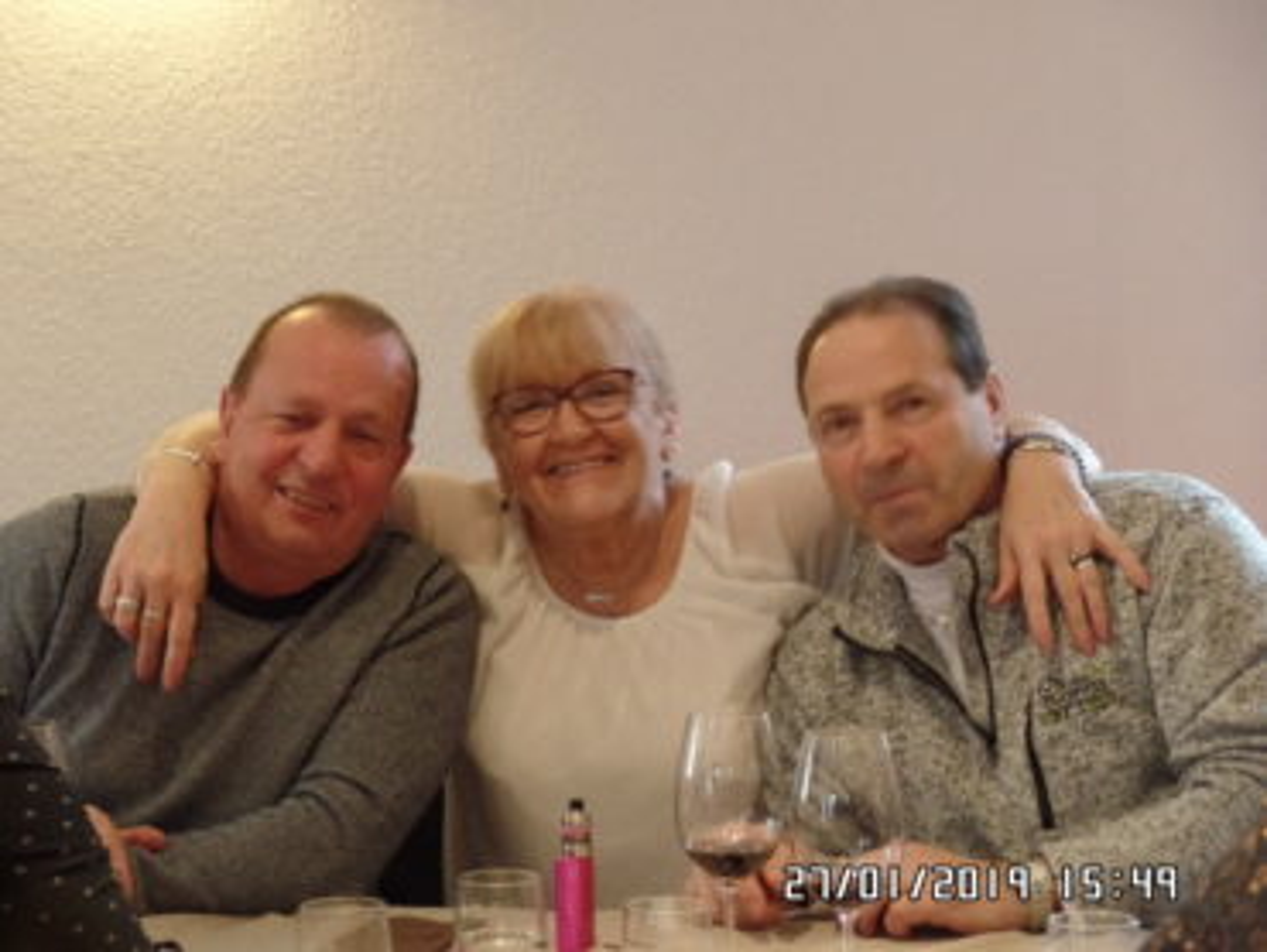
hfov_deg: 14.0
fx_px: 5164
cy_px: 476
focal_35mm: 141
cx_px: 634
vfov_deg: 10.5
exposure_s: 1/15
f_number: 4.2
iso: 800
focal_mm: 25.2
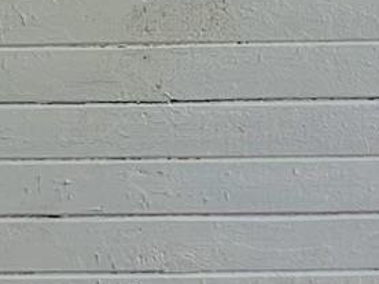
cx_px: 43
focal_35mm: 104
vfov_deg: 13.0
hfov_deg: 18.6
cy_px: -215
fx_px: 1139
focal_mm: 2.22
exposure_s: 1/276
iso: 40
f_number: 2.2
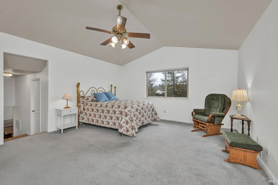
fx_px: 108
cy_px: 92
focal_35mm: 14
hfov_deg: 104.3
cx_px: 139
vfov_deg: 81.2
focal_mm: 14
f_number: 8
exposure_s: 1/80
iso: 250
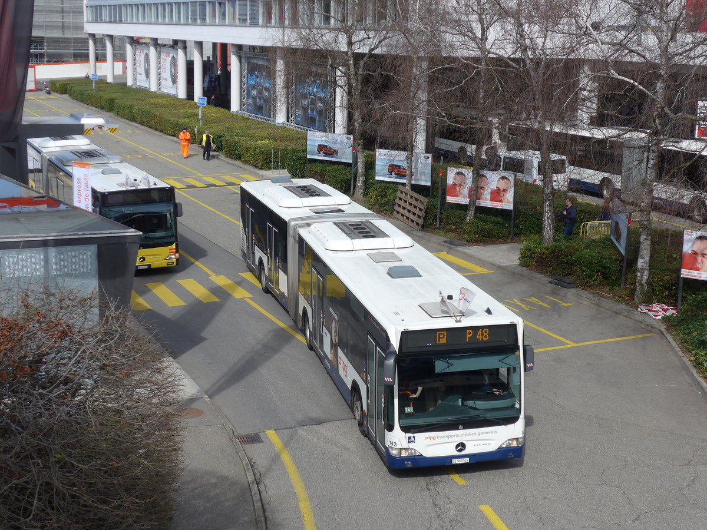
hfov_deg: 34.9
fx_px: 1123
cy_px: 265
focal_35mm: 55
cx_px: 354
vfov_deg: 26.6
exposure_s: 1/1000
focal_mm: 11.3
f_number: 3.4
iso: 80
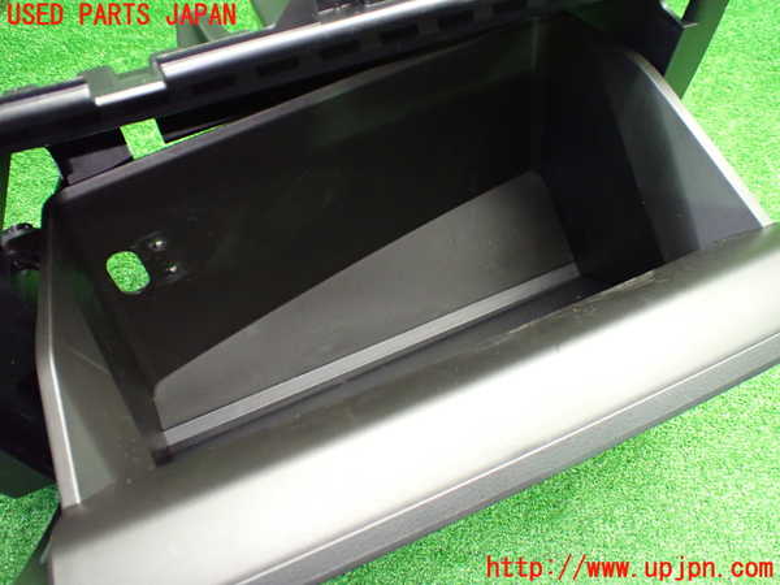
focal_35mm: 30
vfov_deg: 46.8
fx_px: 676
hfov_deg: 60.0
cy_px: 292
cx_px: 390
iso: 1000
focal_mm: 5.4
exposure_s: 1/30
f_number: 2.3
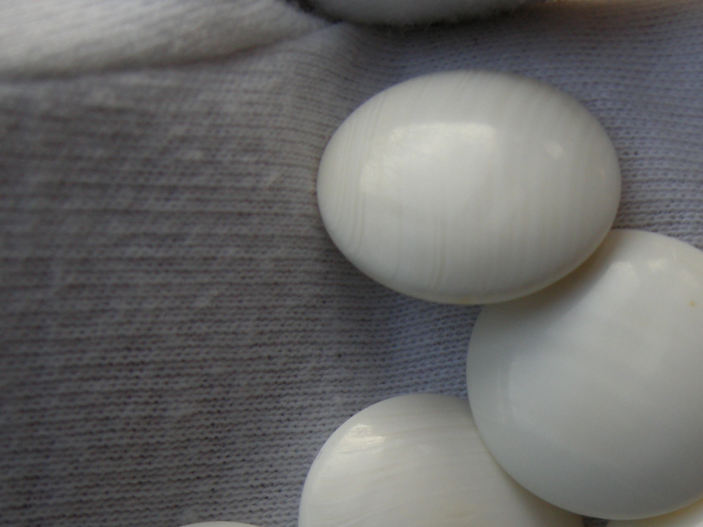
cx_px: 620
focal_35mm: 79
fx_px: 1604
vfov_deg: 18.2
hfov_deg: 24.1
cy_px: 520
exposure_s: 1/64.4
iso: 64
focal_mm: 7.5
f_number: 3
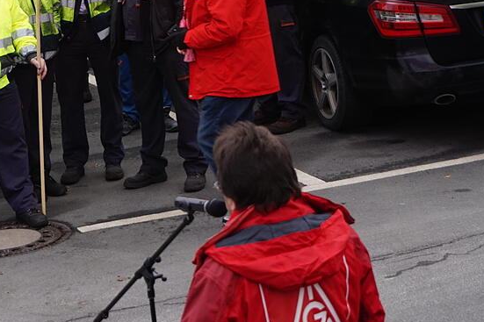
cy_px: 151
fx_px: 1895
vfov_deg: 9.7
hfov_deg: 14.5
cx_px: 111
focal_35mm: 141
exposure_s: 1/80
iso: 125
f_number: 5.6
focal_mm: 48
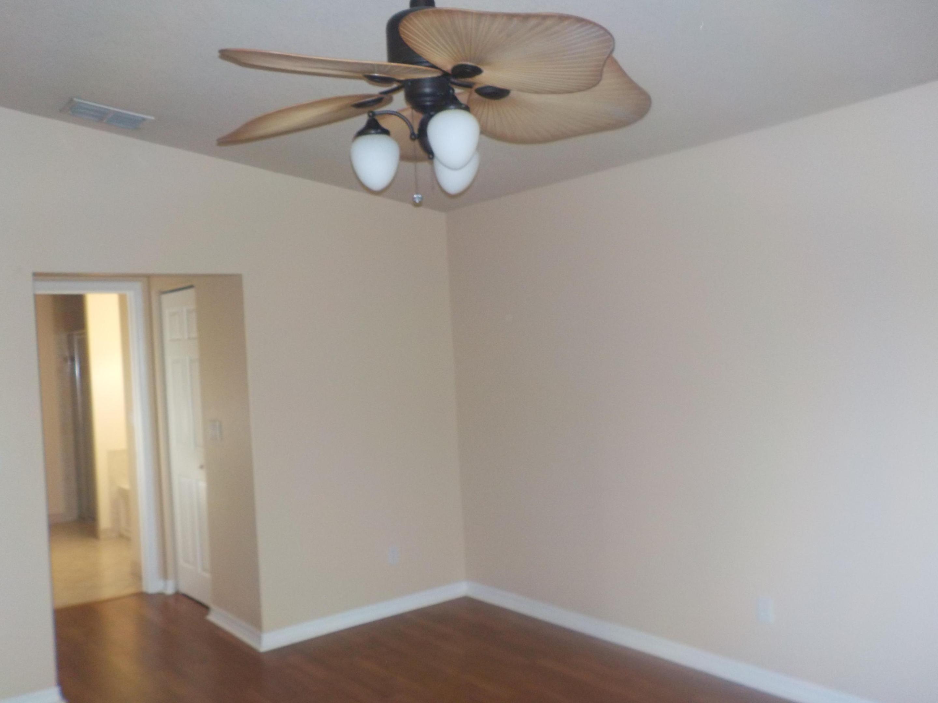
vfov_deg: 46.8
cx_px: 469
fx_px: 813
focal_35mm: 30
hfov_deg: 60.0
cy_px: 352
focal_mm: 4.1
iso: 200
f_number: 3.3
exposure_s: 1/30
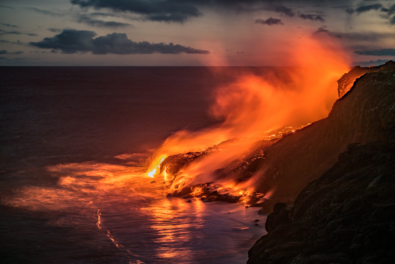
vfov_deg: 17.1
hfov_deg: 25.4
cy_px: 132
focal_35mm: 80
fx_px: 878
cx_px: 198
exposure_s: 8
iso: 100
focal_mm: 80
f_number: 2.8
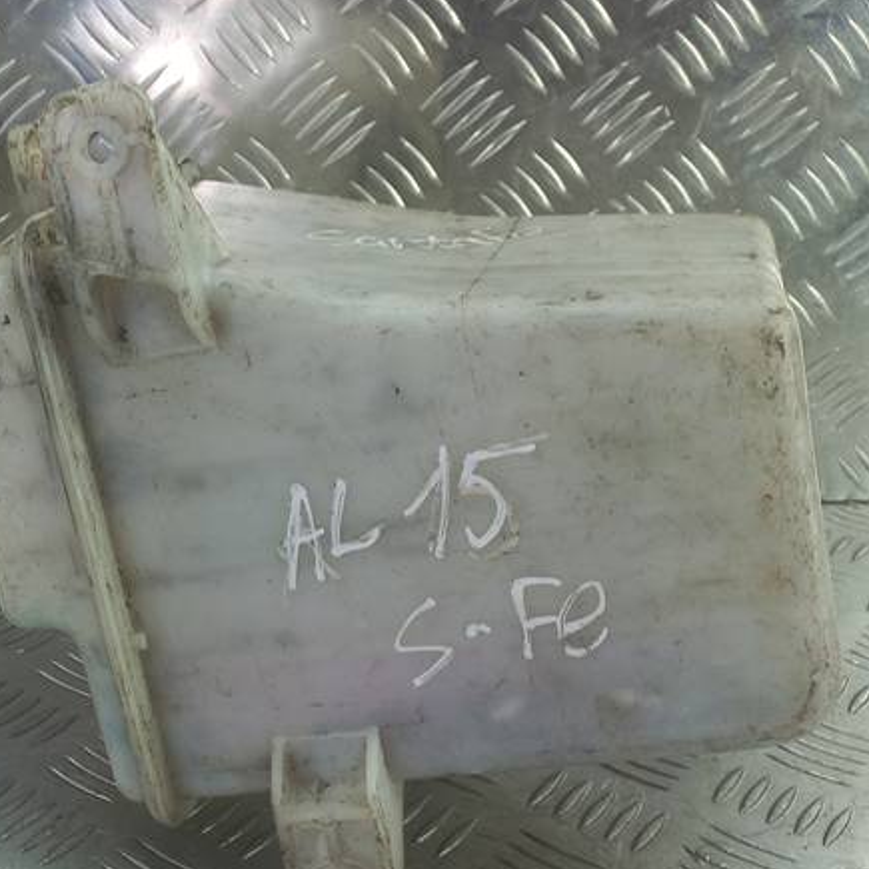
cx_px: 8
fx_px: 1477
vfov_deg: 32.7
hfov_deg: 30.6
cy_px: 531
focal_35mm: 52
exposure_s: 1/50
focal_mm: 4.6
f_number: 1.8
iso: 50
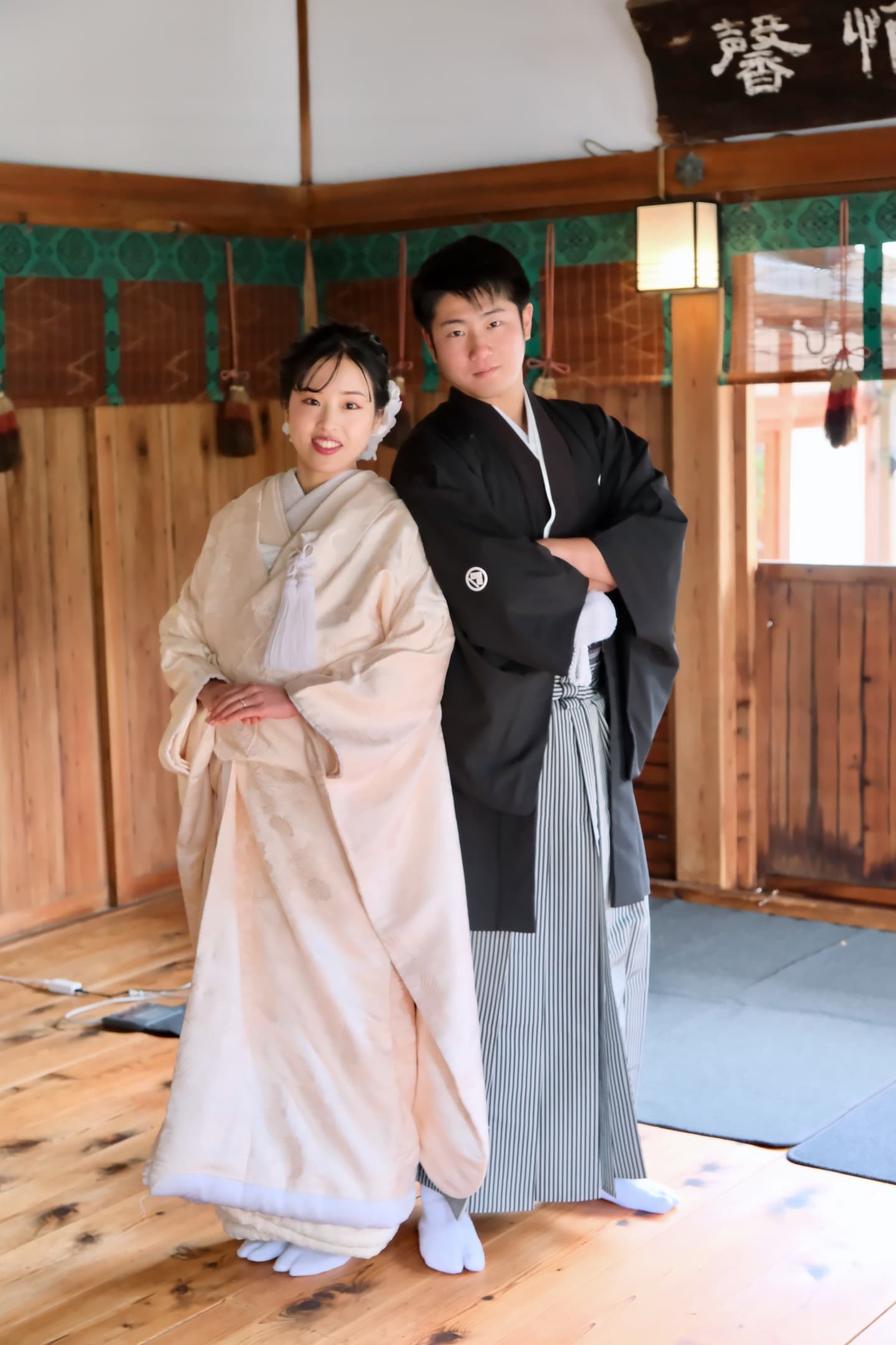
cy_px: 672
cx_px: 448
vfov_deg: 36.9
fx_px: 2016
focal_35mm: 54
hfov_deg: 25.1
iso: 3200
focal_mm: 36.1
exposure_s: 1/30
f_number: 3.5
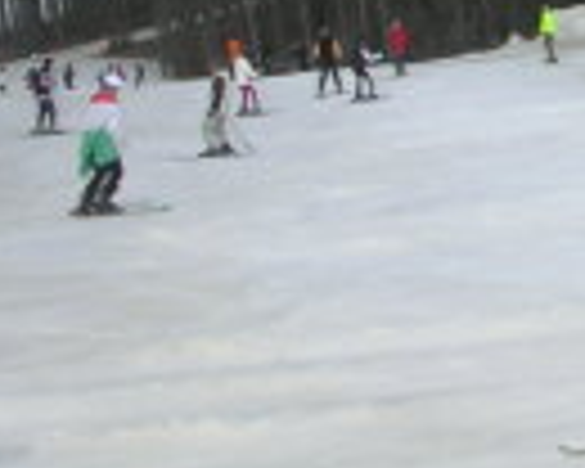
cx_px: 846
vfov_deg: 11.1
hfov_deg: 13.4
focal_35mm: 137
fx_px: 2372
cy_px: -14
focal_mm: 5.8
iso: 50
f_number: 5.6
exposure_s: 1/211
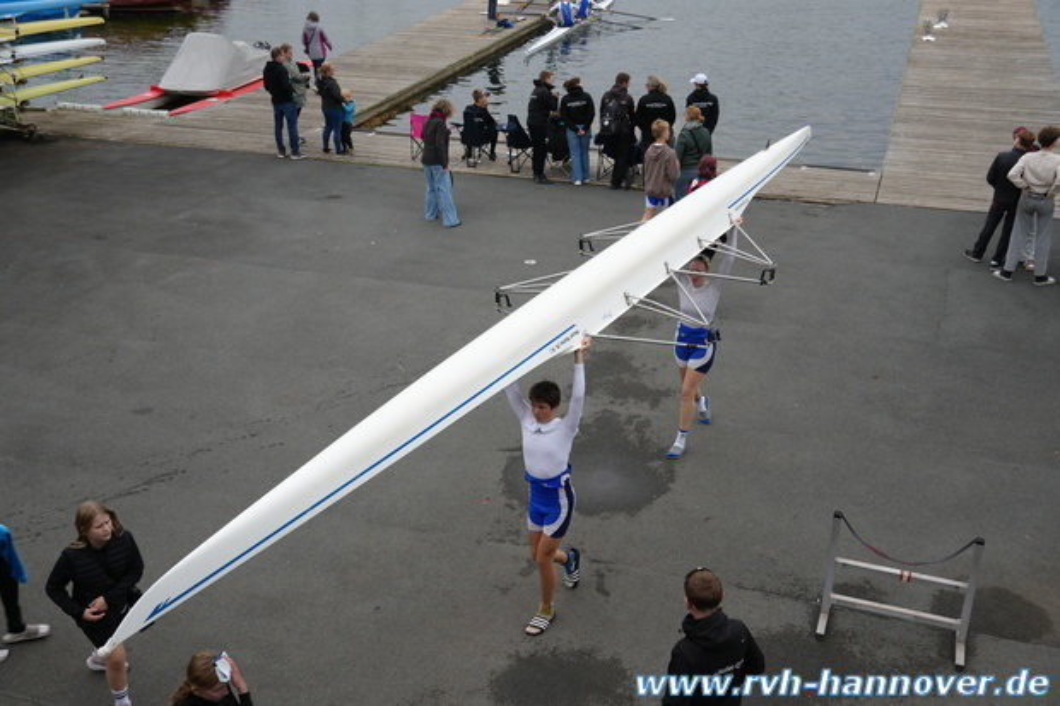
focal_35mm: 42
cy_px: 353
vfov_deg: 31.9
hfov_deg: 46.4
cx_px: 530
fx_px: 1236
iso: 160
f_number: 4.5
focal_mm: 28
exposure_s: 1/160
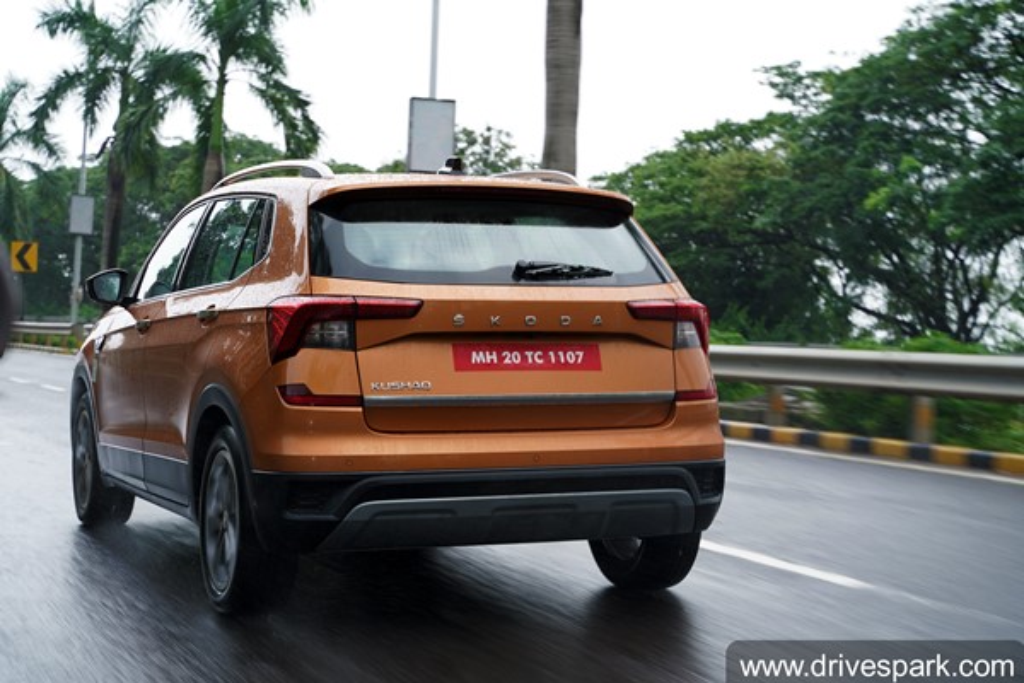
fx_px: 1678
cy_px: 342
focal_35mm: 59
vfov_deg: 23.0
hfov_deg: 33.9
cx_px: 512
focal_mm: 59
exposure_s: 1/100
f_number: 5
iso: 100
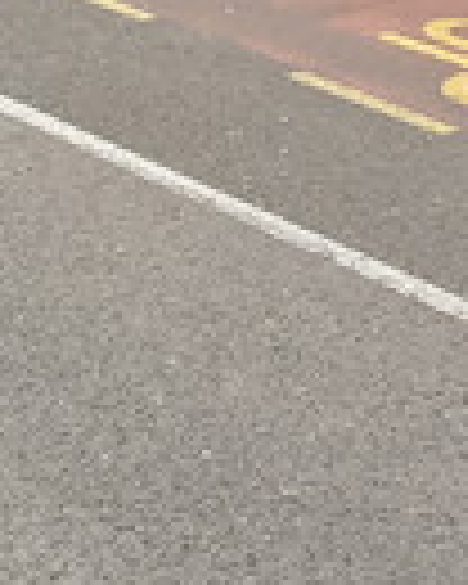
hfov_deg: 12.2
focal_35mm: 126
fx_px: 2182
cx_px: 252
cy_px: -536
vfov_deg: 13.4
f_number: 7.1
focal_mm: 17
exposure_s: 1/80
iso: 800
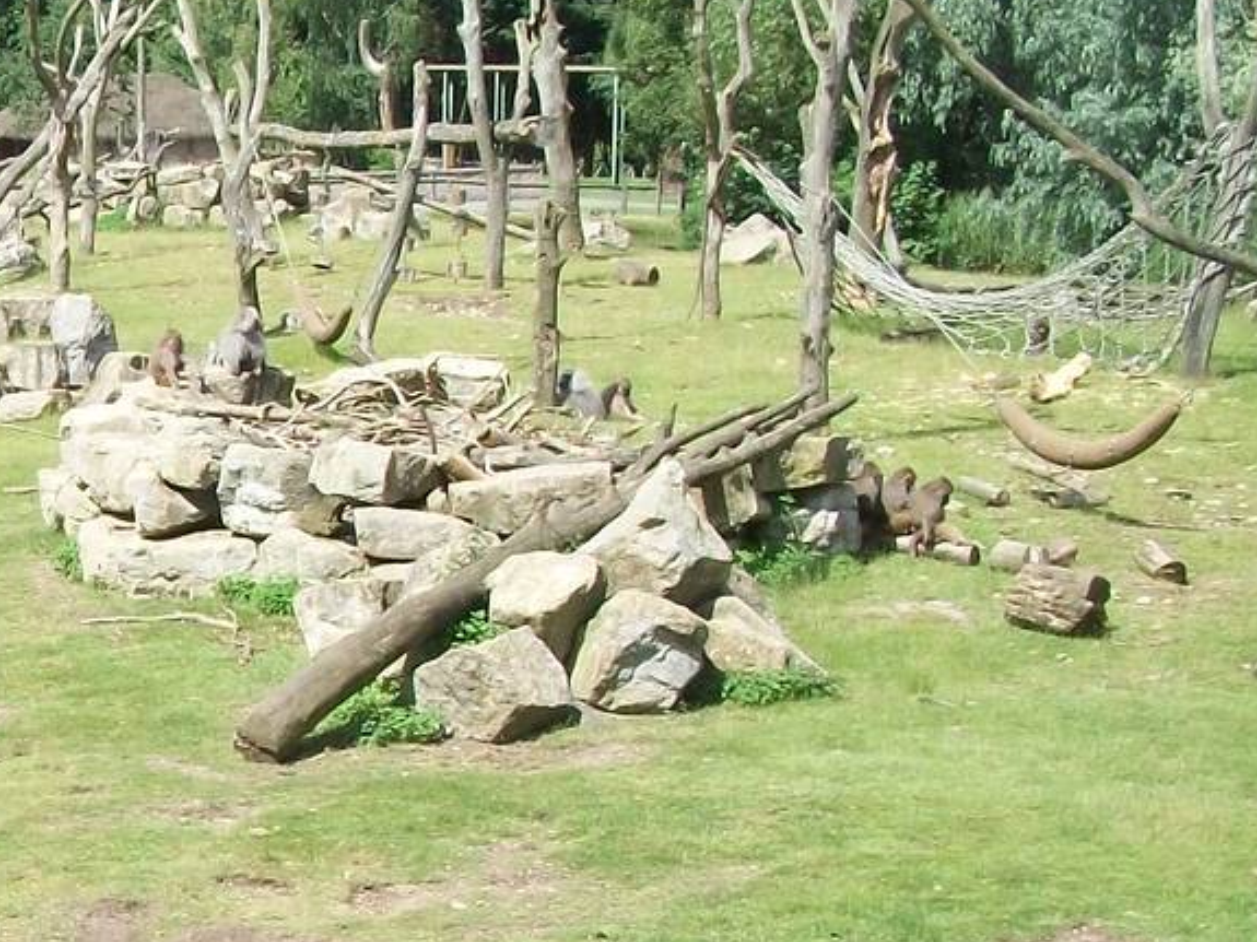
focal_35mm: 89
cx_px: -483
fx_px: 3231
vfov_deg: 16.4
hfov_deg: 19.8
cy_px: 791
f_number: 5.5
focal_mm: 5.7
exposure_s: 1/250
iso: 80
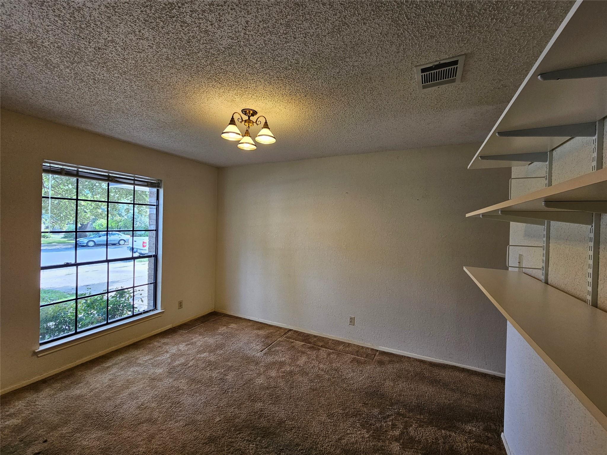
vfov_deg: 89.9
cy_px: 228
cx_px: 304
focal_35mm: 13
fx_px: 228
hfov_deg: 106.2
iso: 80
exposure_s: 1/60
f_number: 2.2
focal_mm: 2.2
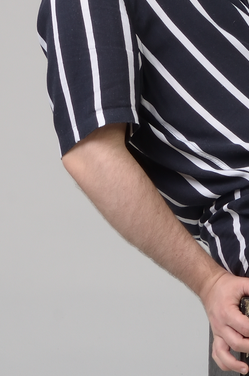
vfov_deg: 7.6
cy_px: 228
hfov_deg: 5.0
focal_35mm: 273
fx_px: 2845
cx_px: 434
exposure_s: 1/125
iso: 100
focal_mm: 48
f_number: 13
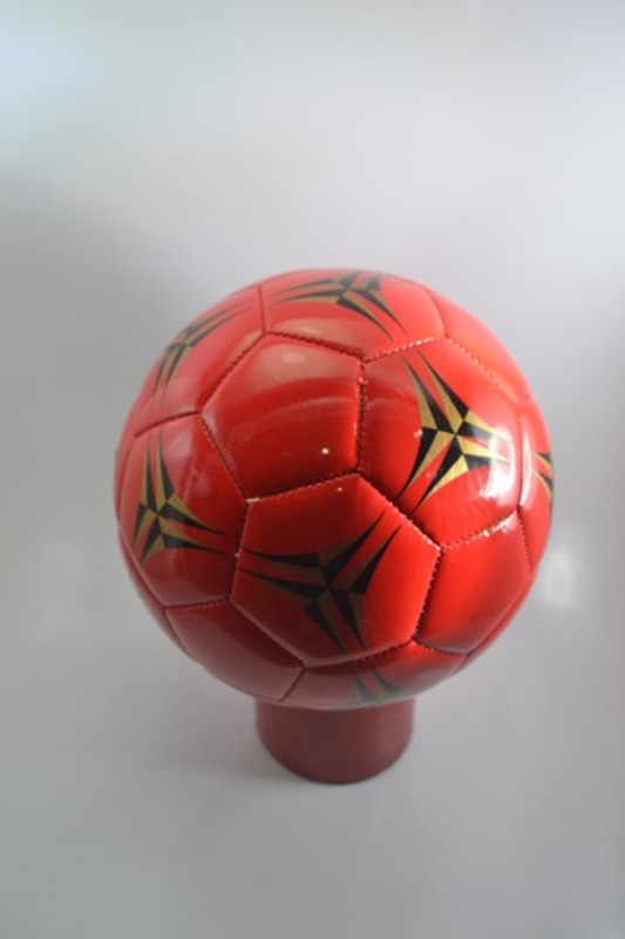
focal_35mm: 30
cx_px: 312
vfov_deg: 61.9
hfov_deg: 43.6
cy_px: 470
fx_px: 782
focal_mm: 20
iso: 280
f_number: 5.6
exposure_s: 1/60
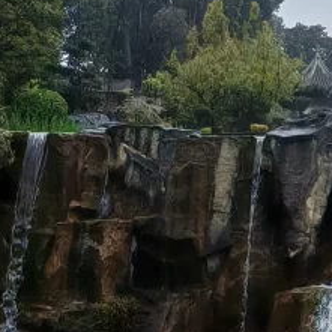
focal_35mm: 92
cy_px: -53
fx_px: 998
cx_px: 382
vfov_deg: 18.1
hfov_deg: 18.1
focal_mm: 1.96
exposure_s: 1/270
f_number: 2.2
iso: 50
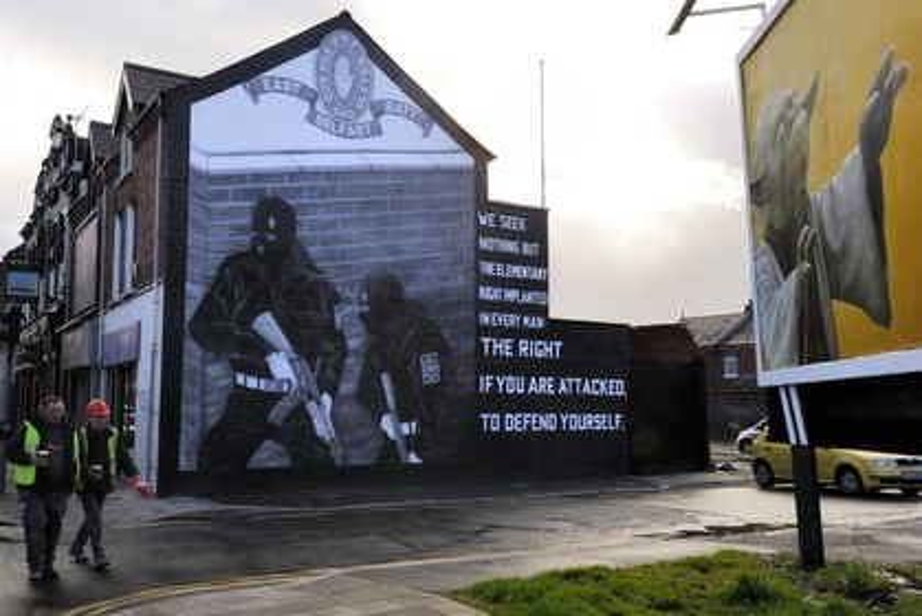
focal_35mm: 34
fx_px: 871
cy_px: 308
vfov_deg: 38.9
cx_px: 461
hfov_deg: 55.8
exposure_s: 1/160
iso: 800
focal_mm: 34
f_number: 18
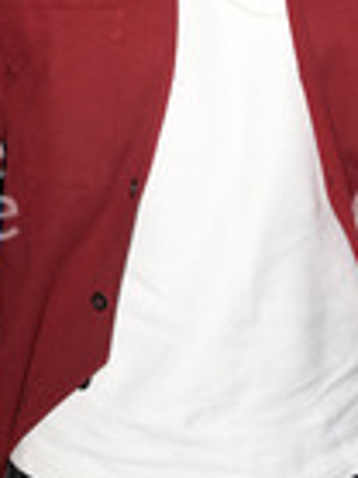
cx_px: 217
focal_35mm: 172
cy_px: 48
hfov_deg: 8.6
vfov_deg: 11.4
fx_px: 2375
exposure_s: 1/250
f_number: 6.3
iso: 320
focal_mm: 62
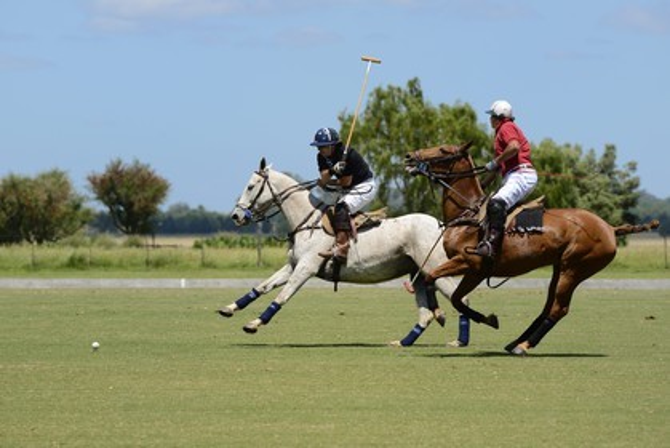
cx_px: 335
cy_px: 224
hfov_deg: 10.3
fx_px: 3725
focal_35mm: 200
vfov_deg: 6.9
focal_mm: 200
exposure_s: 1/1000
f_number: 6.3
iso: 200
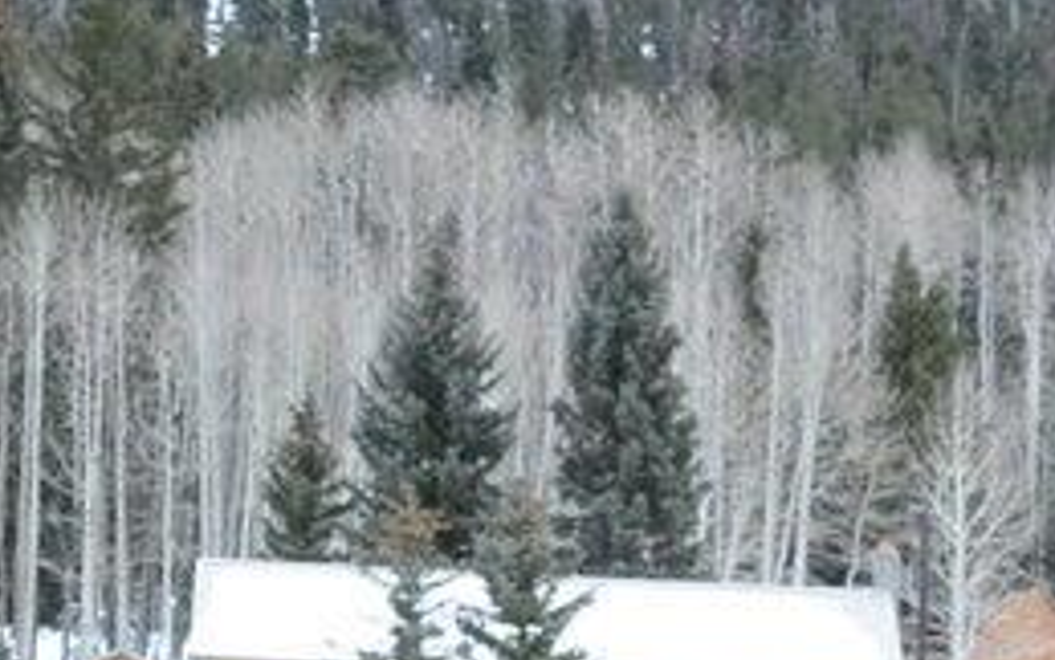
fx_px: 4716
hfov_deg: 12.0
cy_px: 1621
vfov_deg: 7.4
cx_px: 1739
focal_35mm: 164
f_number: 4
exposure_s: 1/60
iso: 400
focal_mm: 18
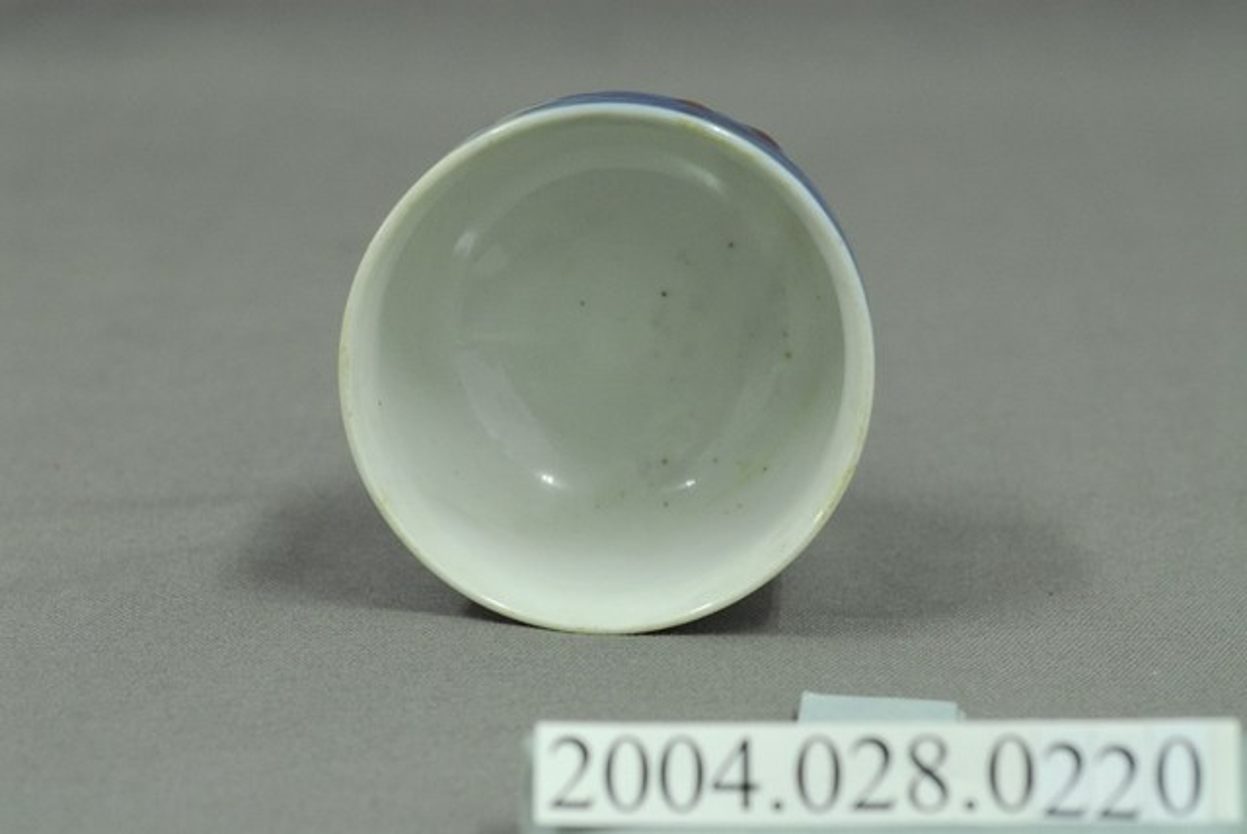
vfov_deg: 15.2
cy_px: 417
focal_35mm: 90
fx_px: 3120
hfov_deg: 22.6
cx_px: 624
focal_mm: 60
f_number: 8
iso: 1000
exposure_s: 1/10
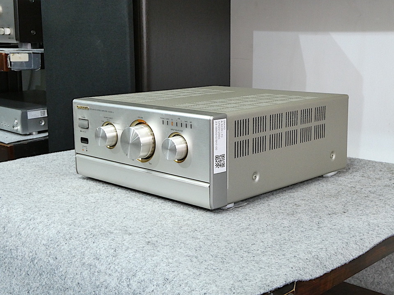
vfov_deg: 29.1
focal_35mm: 50
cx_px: 197
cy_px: 148
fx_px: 569
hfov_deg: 38.2
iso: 400
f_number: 7.1
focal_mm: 9
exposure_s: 1/8
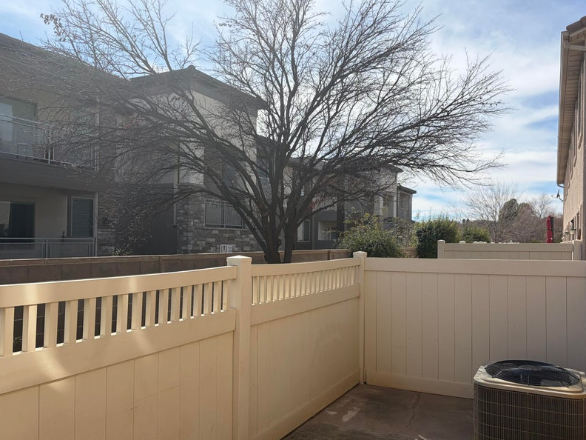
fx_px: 474
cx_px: 313
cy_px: 235
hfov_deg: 63.4
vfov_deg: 49.7
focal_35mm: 28
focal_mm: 5.96
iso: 50
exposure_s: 1/4065
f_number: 1.6
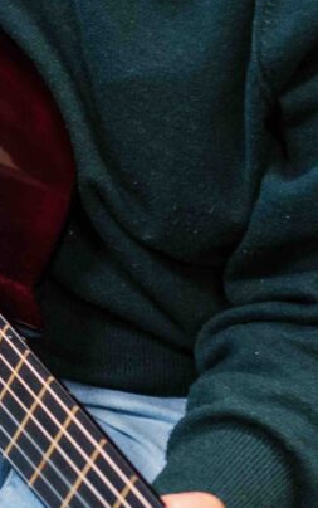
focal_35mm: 155
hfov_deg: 8.0
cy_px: -92
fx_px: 2146
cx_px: -352
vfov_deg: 13.2
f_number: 2
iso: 400
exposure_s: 1/160
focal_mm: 24
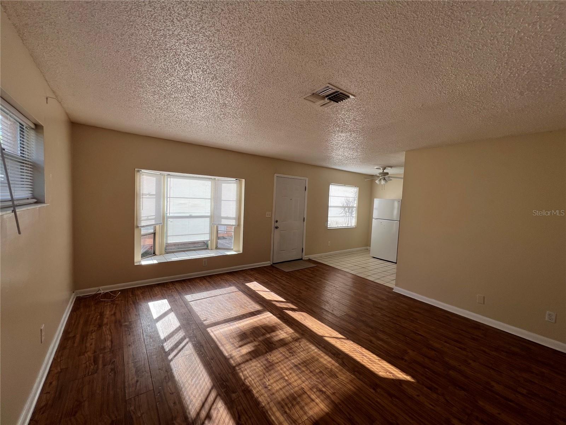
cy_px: 212
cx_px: 283
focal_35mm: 13
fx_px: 213
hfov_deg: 106.2
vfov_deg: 89.9
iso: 32
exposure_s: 1/237
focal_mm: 1.57
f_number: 1.8
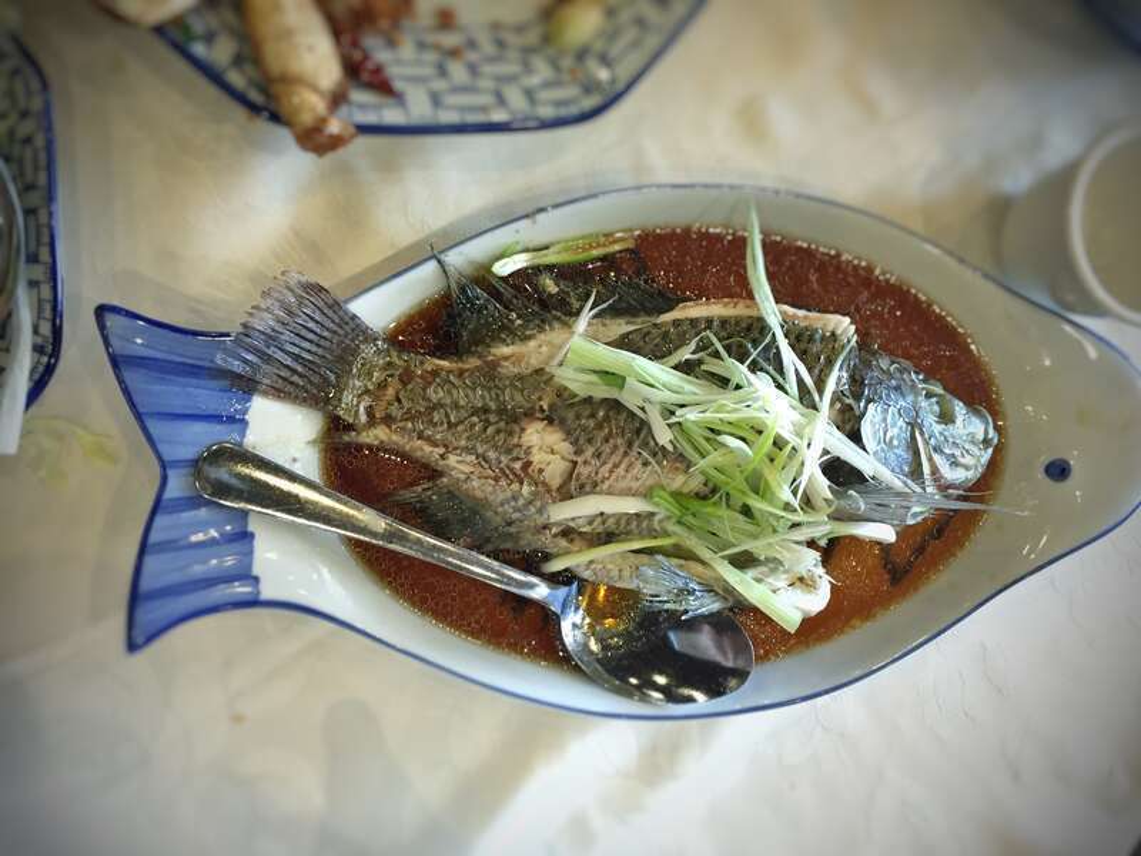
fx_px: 956
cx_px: 570
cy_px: 428
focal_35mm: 29
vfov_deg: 48.2
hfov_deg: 61.7
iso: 100
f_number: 2.2
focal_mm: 4.15
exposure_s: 1/30
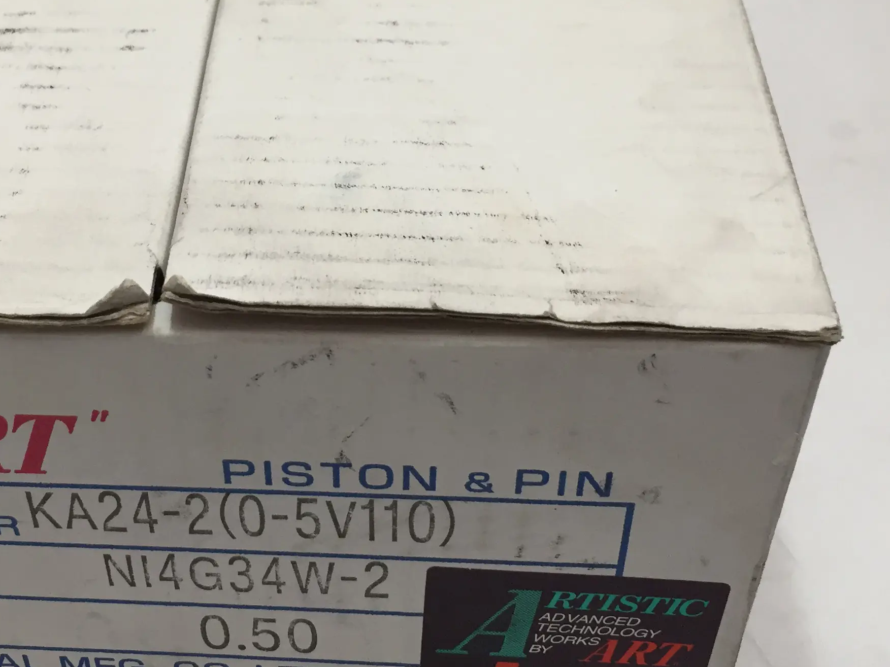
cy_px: 268
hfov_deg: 35.0
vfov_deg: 27.0
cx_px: 260
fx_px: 1388
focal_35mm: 54
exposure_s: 1/33
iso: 40
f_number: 2.2
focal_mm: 4.15
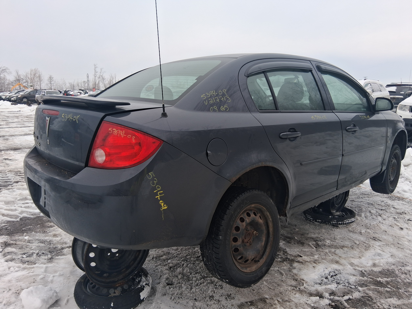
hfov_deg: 67.3
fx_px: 309
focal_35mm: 26
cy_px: 154
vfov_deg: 53.1
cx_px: 206
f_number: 1.8
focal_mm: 3.98
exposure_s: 1/100
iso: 25
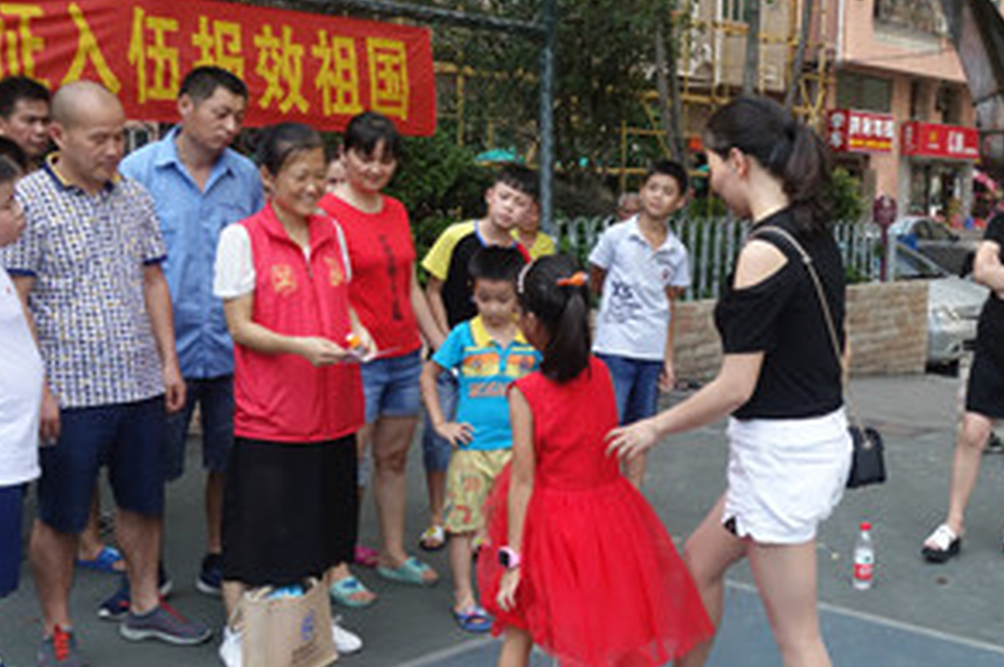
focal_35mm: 48
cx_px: 646
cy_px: 390
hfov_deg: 40.8
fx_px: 1337
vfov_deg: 28.0
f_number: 5.6
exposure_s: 1/500
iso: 800
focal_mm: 10.4
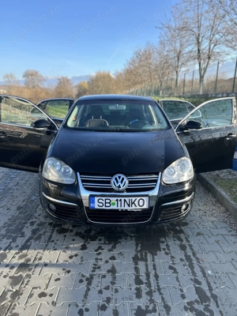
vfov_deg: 67.3
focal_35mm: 26
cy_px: 158
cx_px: 118
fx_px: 237
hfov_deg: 53.1
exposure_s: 1/887
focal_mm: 5.7
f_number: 1.5
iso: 50
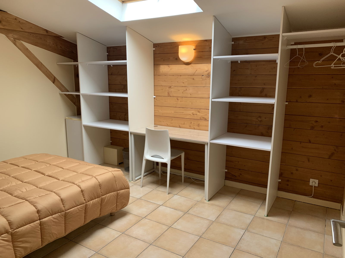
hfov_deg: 67.3
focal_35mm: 26
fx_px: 259
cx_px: 172
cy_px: 129
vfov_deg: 53.1
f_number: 1.8
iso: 64
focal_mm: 4.25
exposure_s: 1/121
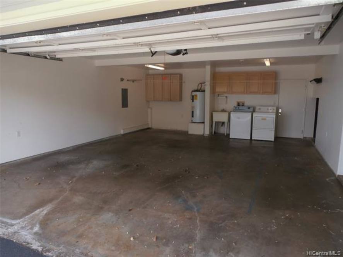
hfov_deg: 71.6
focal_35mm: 24
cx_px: 172
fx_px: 238
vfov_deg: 56.8
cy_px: 128
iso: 80
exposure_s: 1/100
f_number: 3
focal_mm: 4.2
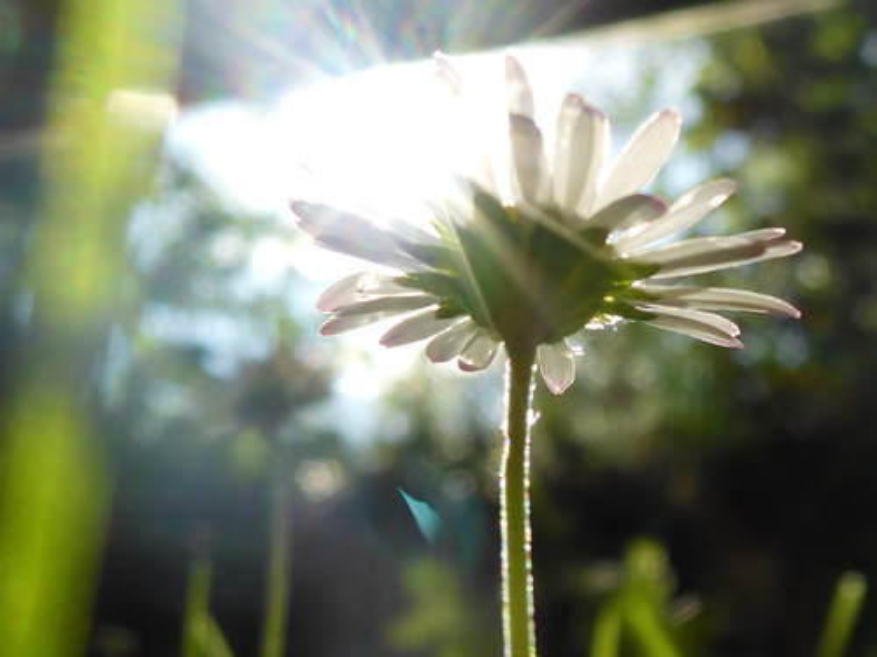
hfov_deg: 23.3
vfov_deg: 17.6
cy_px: 328
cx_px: 438
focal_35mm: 84
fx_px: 2128
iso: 80
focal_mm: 4.9
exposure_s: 1/800
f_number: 3.3
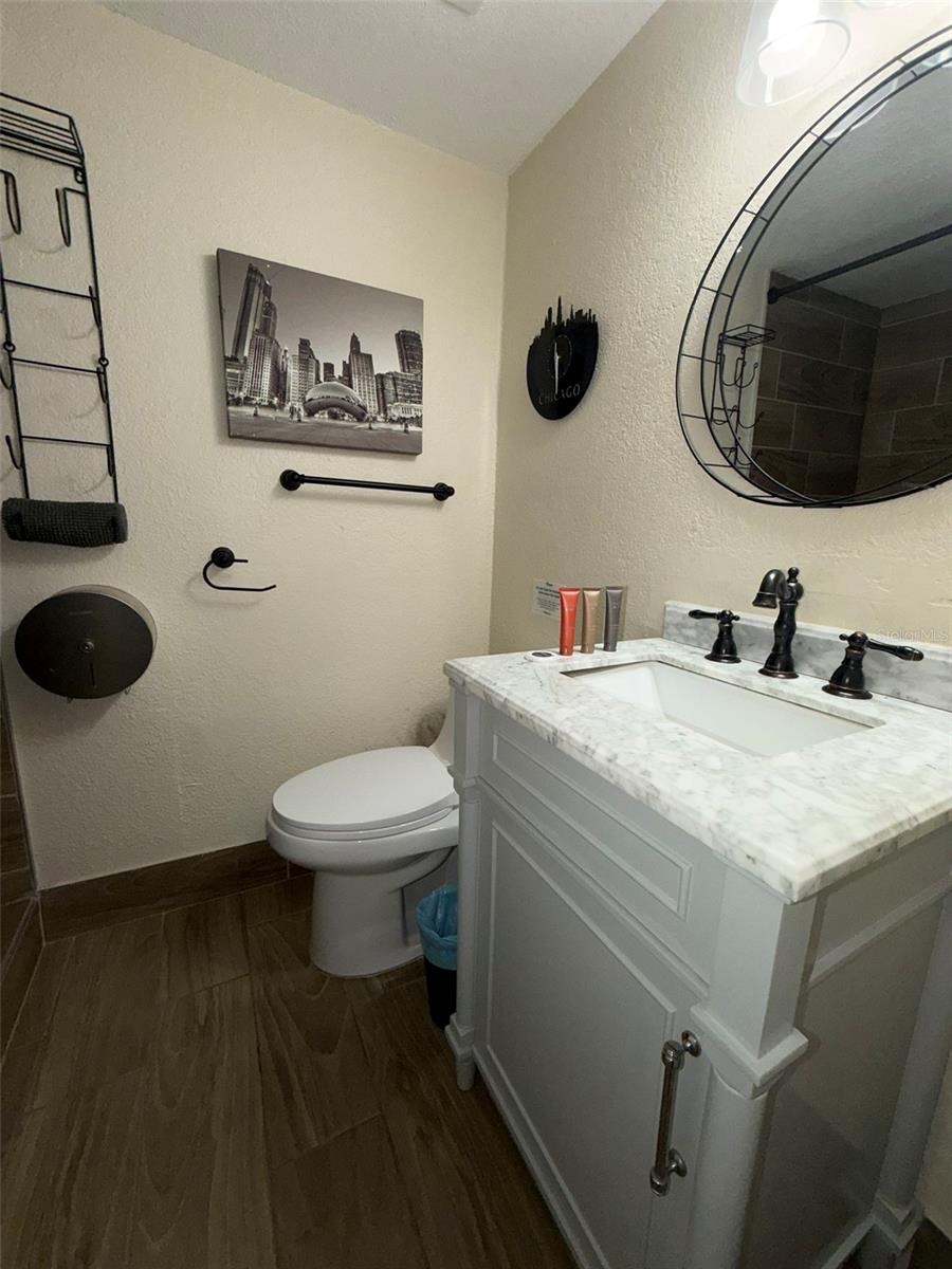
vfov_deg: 102.1
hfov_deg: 85.7
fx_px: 513
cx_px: 476
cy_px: 634
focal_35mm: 14
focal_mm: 2.22
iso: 50
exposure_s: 1/120
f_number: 2.2
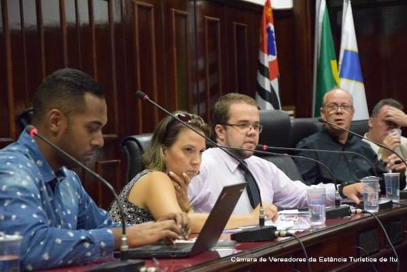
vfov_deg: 12.2
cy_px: 136
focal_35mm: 112
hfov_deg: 18.2
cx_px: 204
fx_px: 1272
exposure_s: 1/125
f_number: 5.3
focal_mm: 75
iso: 6400
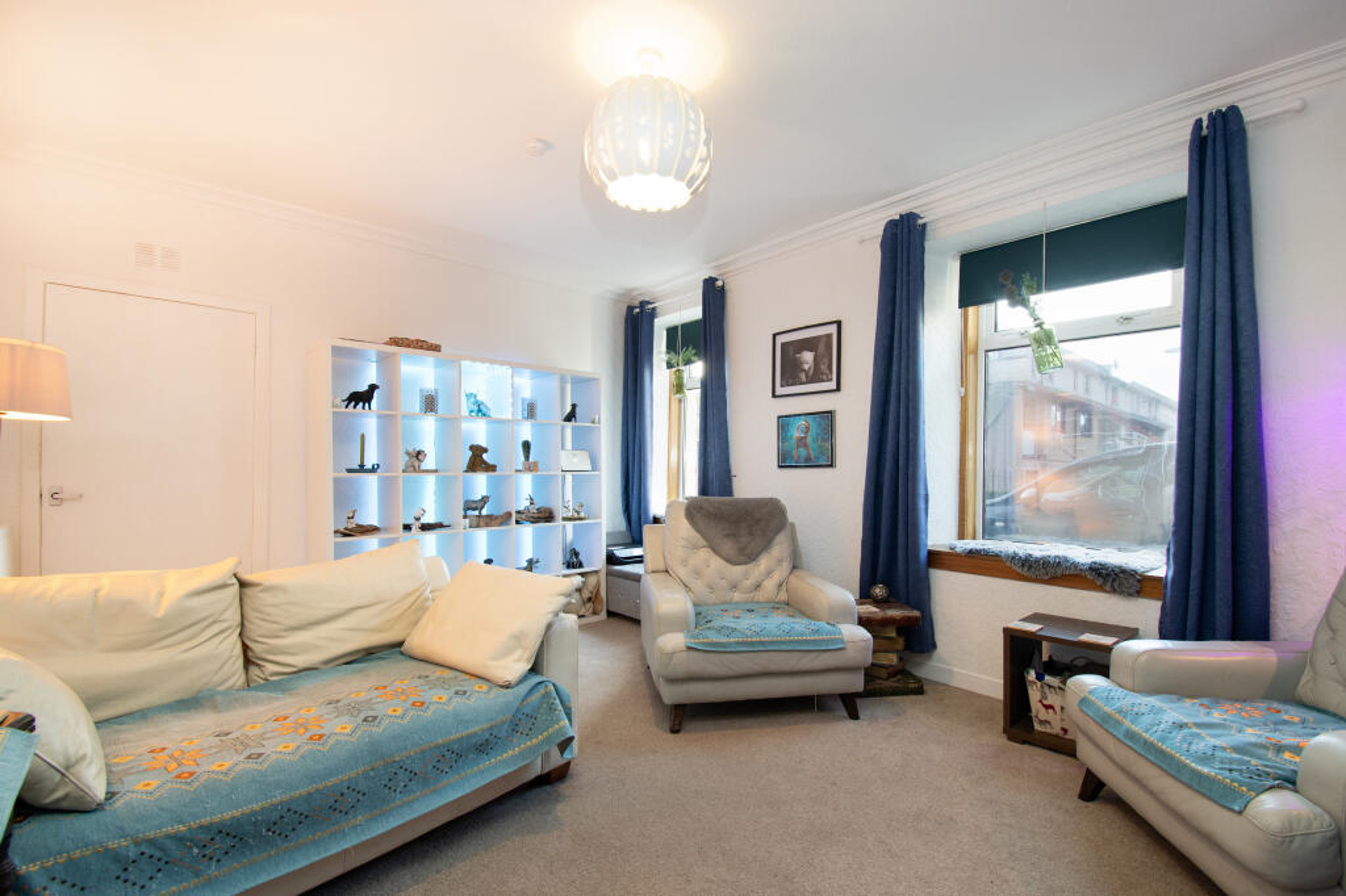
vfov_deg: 77.3
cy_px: 448
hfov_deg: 100.4
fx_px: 561
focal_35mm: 15
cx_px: 673
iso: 320
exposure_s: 1/2
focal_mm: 10
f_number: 8
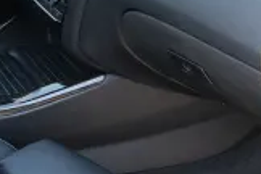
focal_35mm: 138
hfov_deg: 14.7
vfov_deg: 9.9
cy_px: 48
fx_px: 1000
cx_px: 26
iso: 320
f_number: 3.6
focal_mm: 23.3
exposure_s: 1/70
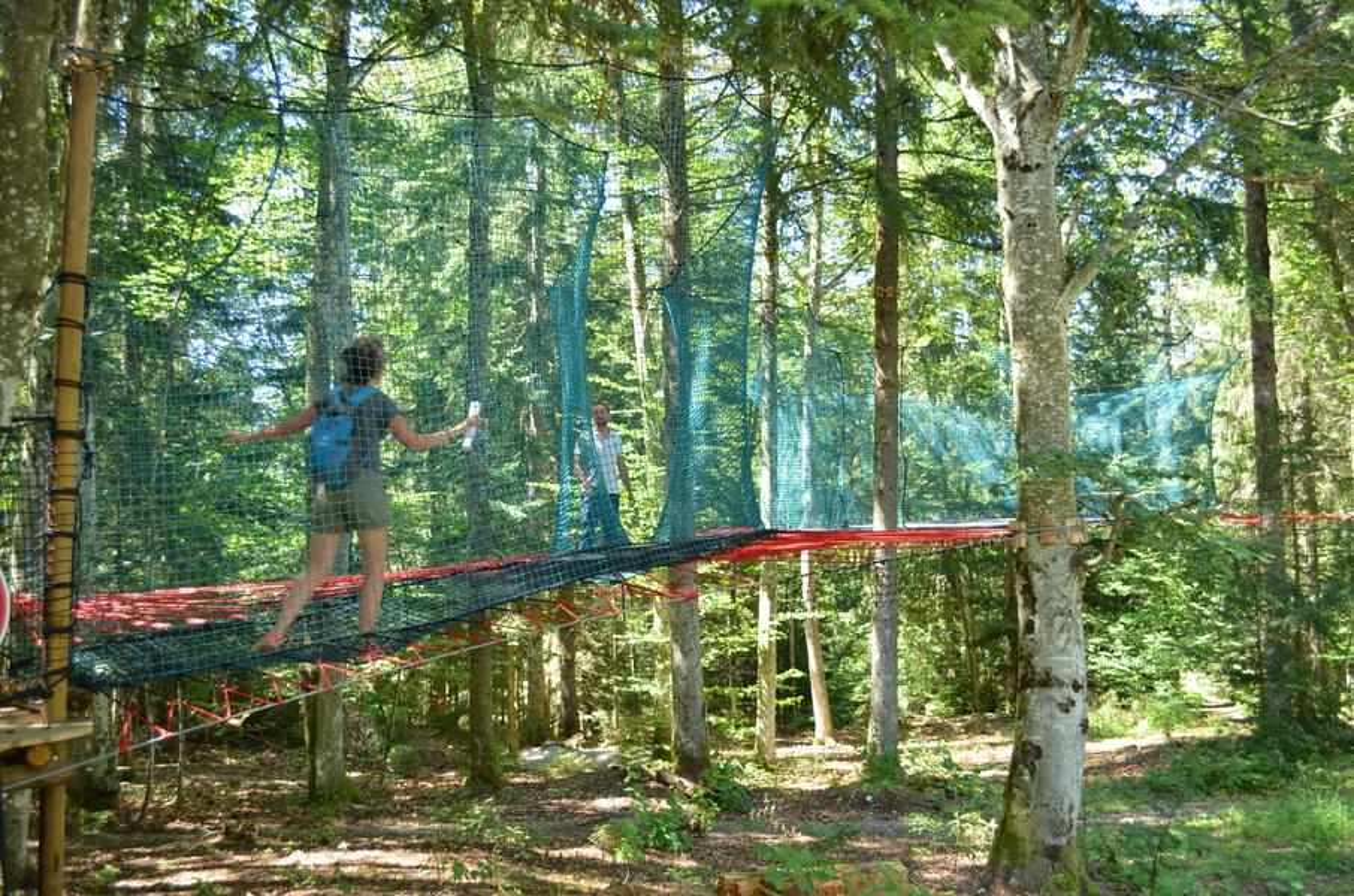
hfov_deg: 53.2
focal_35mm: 36
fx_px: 1351
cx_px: 677
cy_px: 448
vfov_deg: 36.7
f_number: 4
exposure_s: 1/30
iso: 125
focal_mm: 24
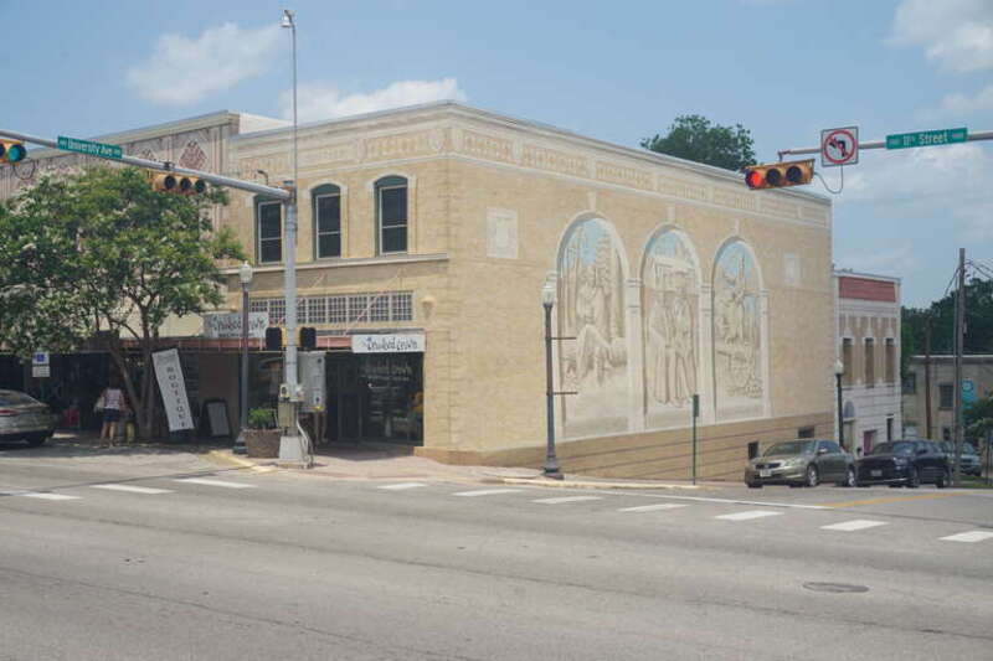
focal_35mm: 44
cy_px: 330
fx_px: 1200
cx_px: 496
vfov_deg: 30.8
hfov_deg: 45.0
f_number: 11
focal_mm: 29
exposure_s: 1/160
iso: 100
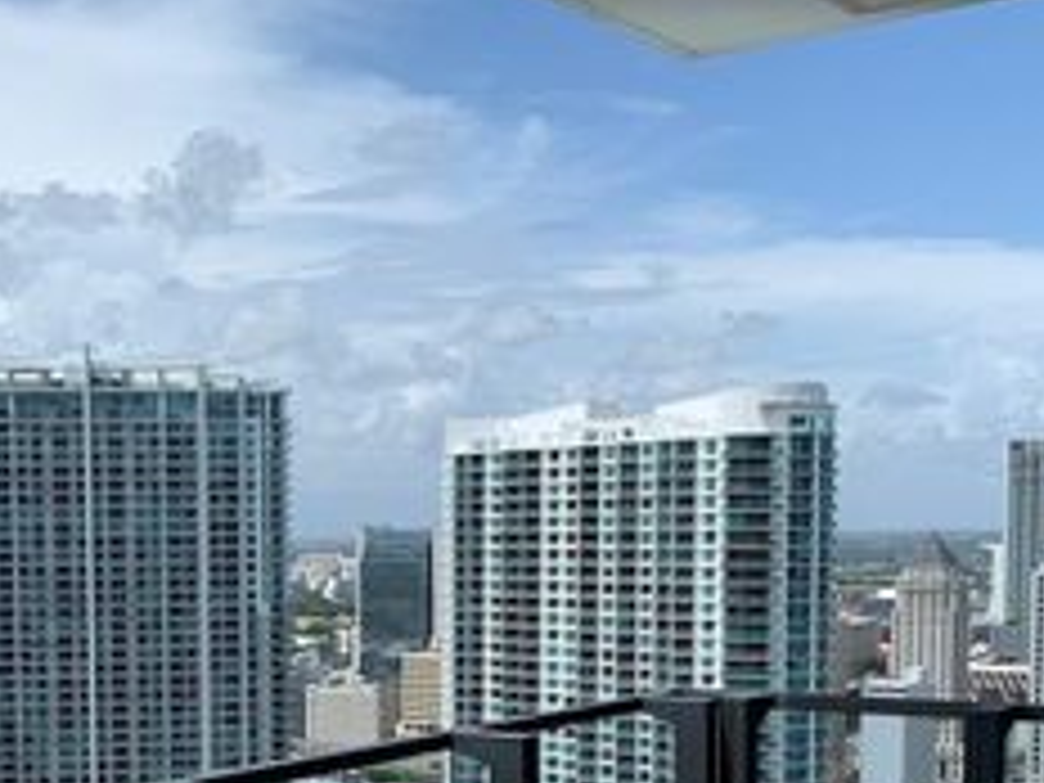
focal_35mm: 56
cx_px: 238
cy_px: 682
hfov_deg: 33.5
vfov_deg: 25.4
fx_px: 1689
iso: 25
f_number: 1.8
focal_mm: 4.25
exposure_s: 1/3289
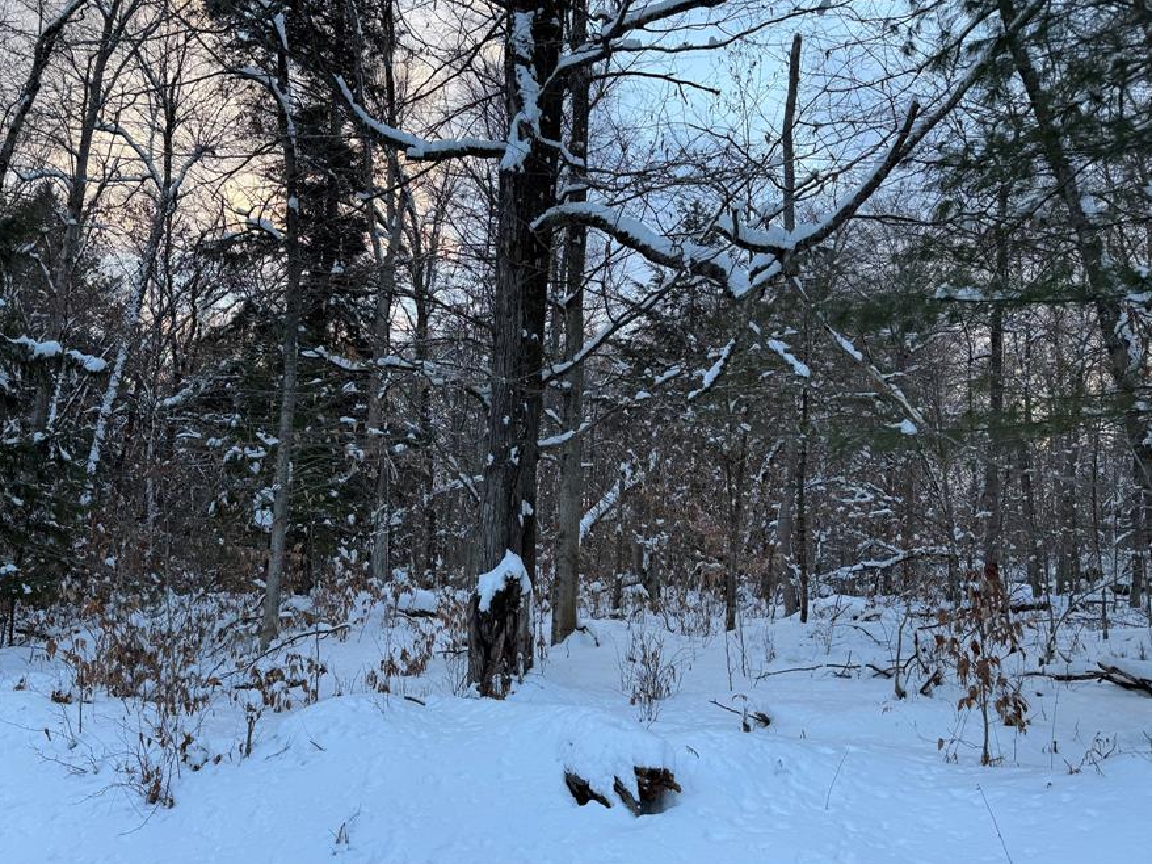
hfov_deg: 63.3
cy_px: 481
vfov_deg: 49.6
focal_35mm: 28
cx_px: 517
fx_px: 932
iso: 80
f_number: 1.78
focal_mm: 6.76
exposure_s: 1/417
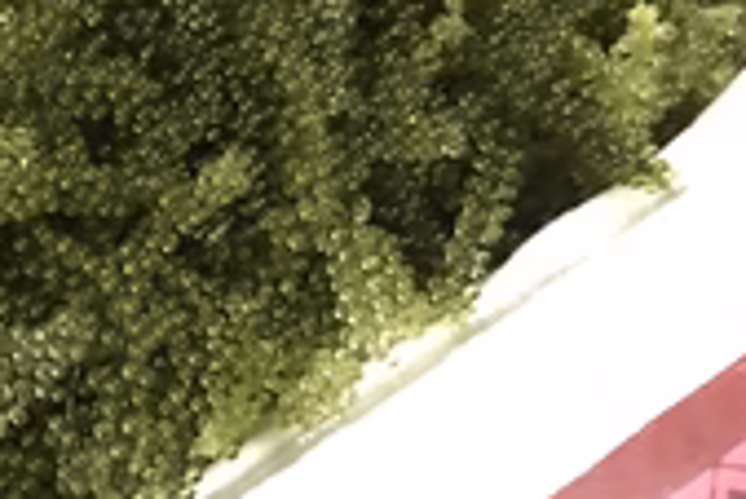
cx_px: -62
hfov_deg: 27.0
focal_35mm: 69
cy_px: 177
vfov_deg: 19.7
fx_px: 1431
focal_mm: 3.99
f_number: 1.8
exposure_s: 1/9
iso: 100
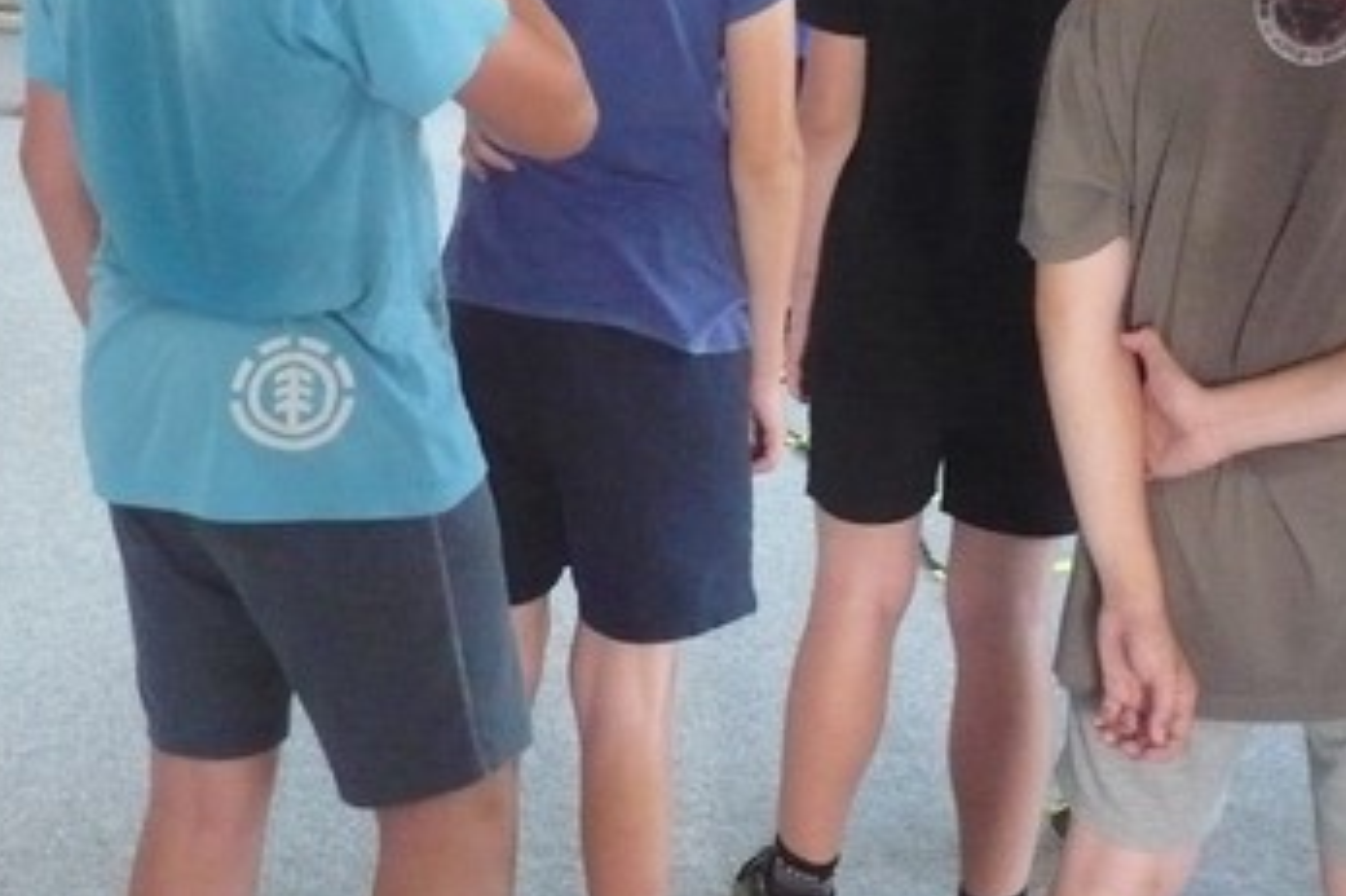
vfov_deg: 18.7
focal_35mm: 72
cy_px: 144
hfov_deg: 28.0
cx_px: 547
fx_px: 2691
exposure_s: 1/60
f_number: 3
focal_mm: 6.6
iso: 800
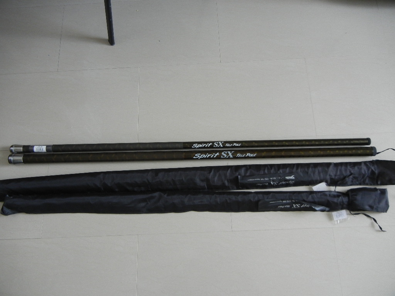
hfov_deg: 60.0
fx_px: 342
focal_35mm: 30
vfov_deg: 46.8
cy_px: 148
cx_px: 198
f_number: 3.5
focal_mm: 5.4
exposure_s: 1/45.8
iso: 400
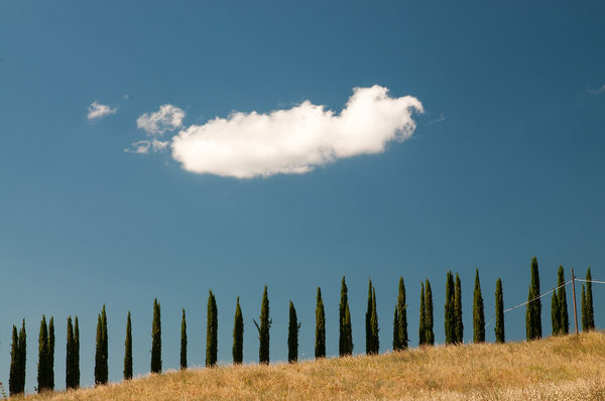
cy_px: 200
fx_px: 1762
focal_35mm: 105
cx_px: 302
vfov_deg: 13.0
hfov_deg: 19.5
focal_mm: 70
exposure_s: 1/30
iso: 200
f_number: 20
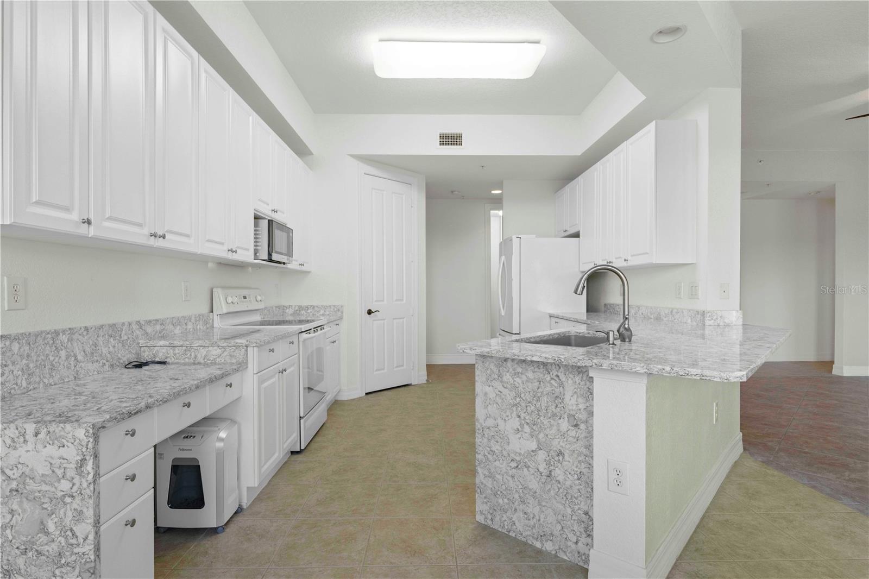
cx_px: 434
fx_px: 434
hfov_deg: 90.0
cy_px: 290
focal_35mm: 18
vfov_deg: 67.4
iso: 400
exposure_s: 1/4
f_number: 8
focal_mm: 18
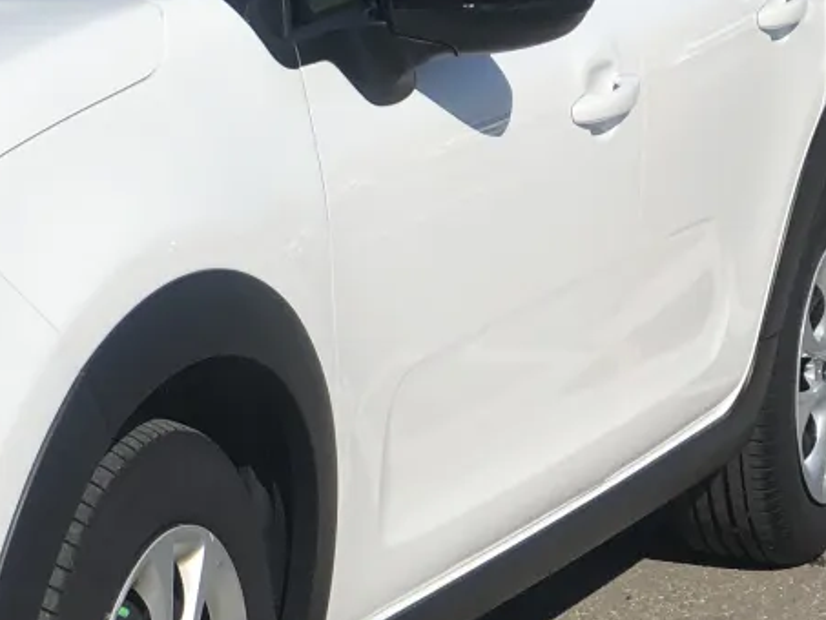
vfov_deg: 8.2
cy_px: 305
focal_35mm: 181
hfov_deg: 10.7
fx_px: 4320
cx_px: -210
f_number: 2.8
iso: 20
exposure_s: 1/1919
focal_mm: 6.6
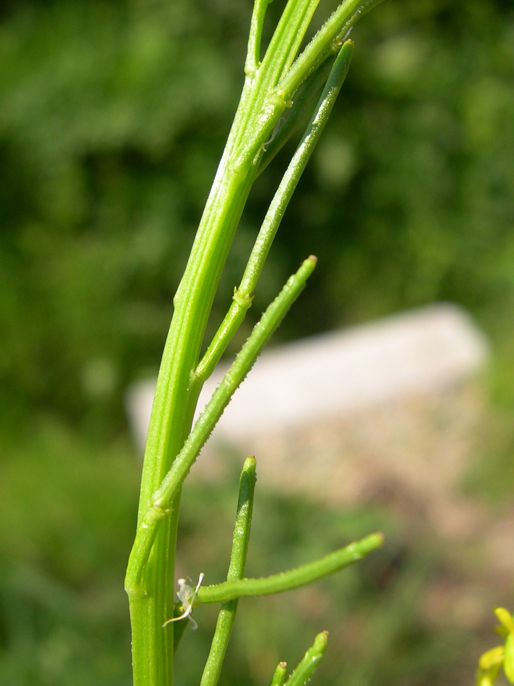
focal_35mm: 38
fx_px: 752
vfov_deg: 49.0
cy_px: 343
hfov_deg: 37.7
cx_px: 257
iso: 100
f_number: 7.6
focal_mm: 8
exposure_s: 1/168
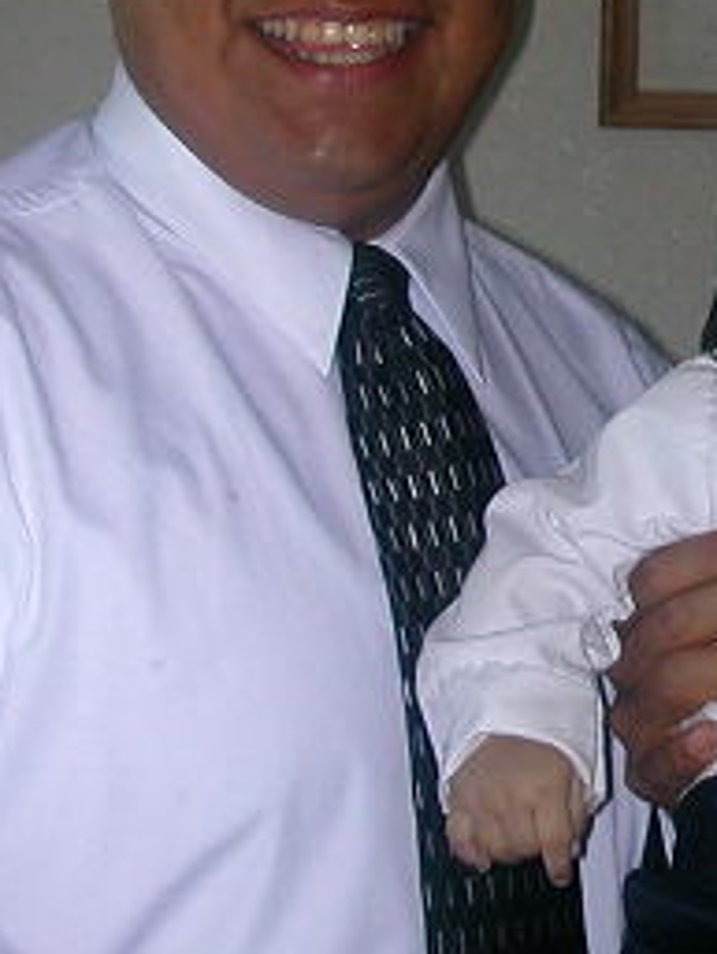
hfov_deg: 15.4
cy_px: 334
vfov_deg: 21.2
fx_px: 2539
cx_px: 910
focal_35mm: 92
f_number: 2.7
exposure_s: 1/59.9
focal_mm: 5.6
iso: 100
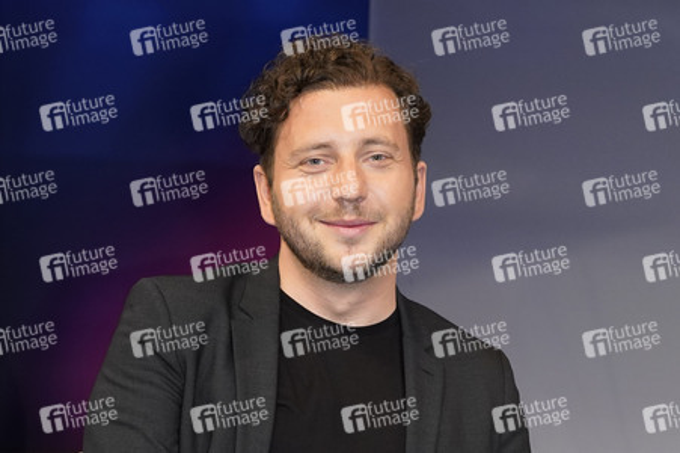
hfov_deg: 47.4
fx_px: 774
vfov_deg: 32.6
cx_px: 340
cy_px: 226
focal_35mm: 41
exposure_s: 1/160
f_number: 5.6
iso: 2000
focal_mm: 41
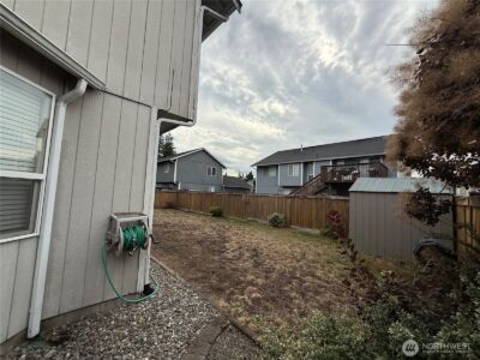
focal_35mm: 14
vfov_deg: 85.7
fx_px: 194
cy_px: 180
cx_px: 240
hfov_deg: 102.1
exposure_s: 1/1745
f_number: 2.2
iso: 50
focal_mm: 2.22
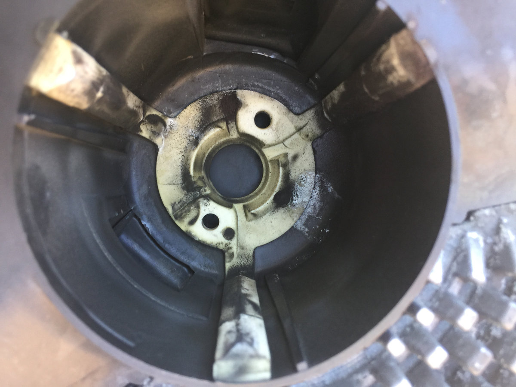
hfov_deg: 61.7
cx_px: 258
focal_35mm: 29
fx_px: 432
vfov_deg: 48.2
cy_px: 194
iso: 32
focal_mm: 4.15
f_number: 2.2
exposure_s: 1/30
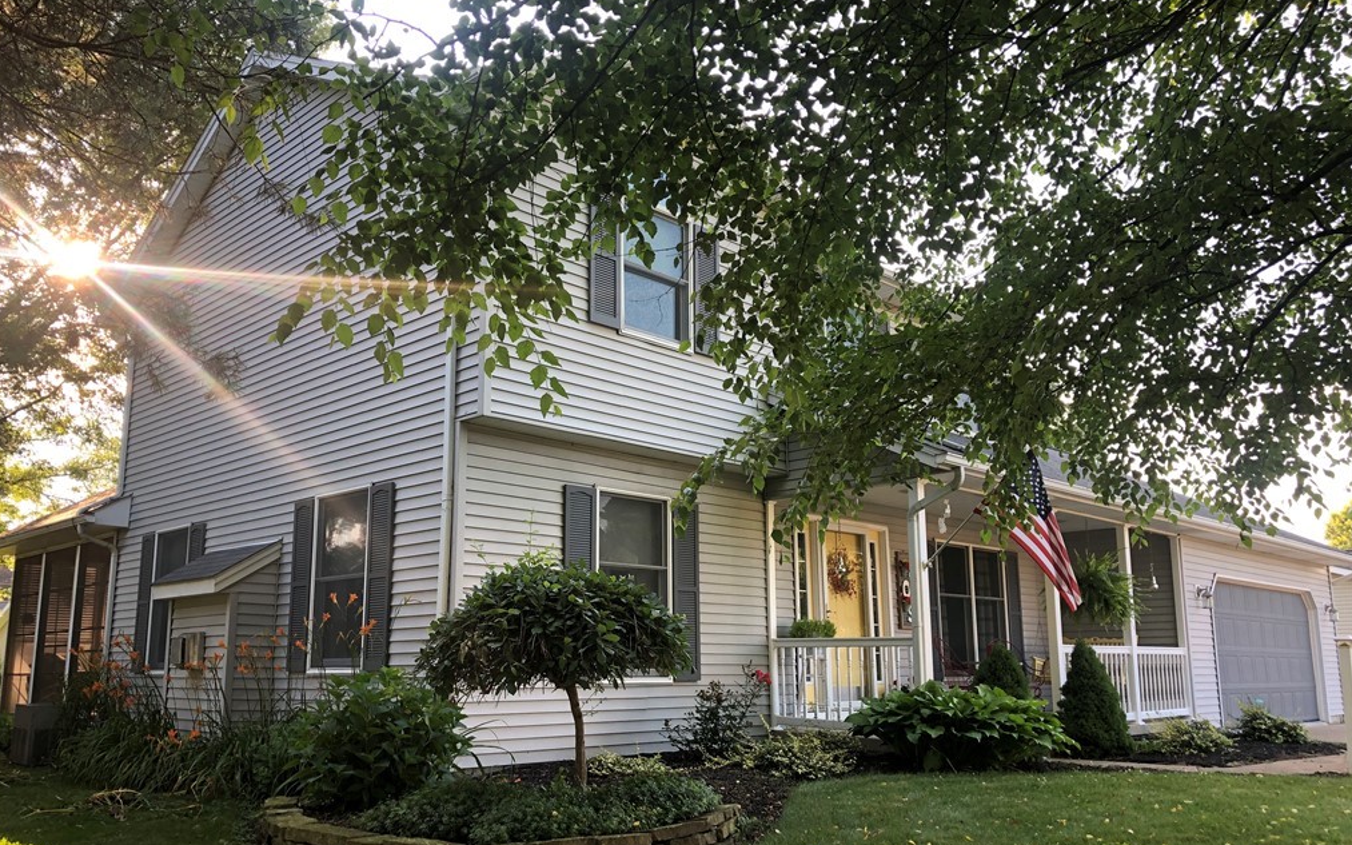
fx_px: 1105
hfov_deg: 62.9
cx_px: 671
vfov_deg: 41.7
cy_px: 478
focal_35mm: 30
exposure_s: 1/120
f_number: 1.8
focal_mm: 3.99
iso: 32
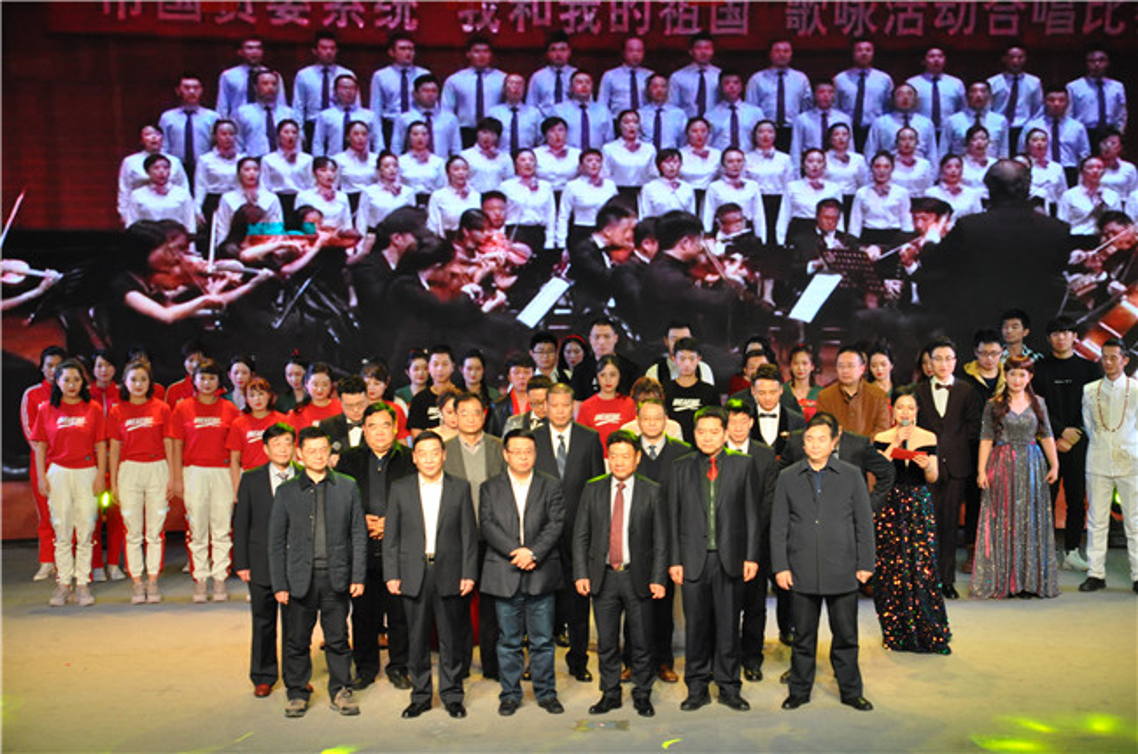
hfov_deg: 20.6
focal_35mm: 99
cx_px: 569
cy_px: 377
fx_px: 3124
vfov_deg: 13.8
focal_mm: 66
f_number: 5.3
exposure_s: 1/125
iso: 1000
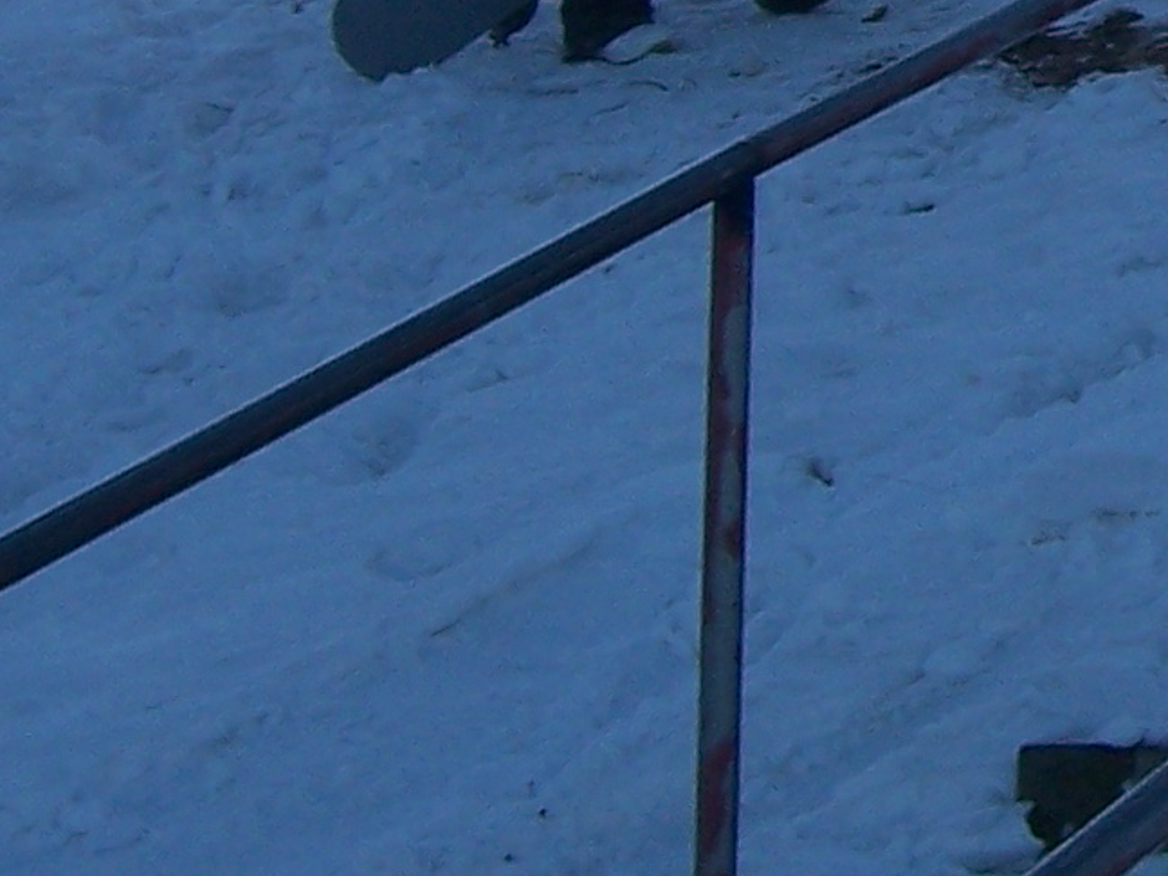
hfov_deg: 11.8
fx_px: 5365
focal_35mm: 159
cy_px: -362
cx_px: 1831
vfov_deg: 9.1
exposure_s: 1/180
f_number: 4
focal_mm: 6.7
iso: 80
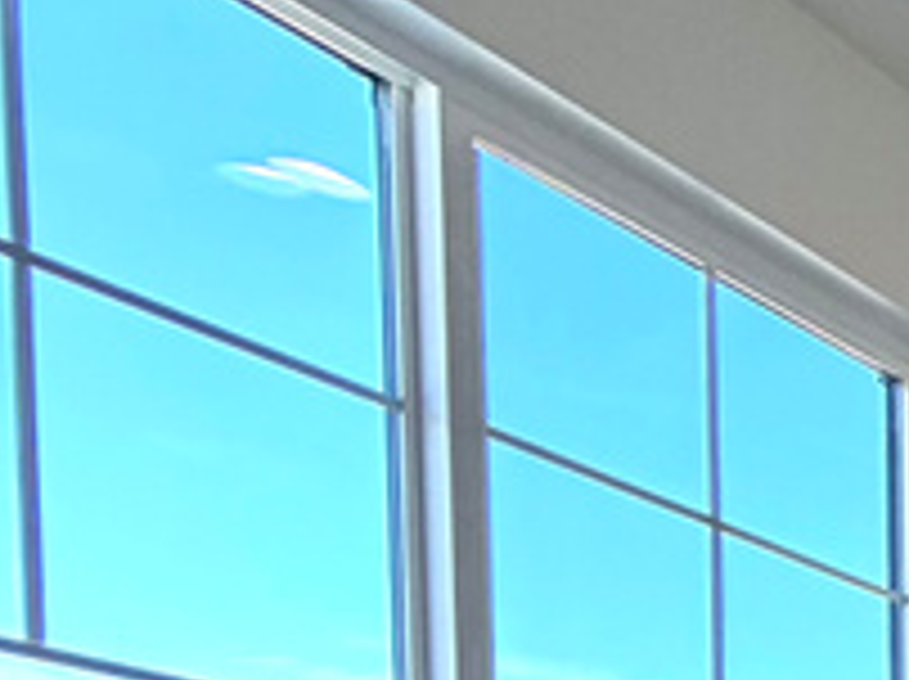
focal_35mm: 71
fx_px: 1862
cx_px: 2241
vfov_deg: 16.9
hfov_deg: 14.7
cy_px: 1243
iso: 64
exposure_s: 1/126
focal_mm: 2.22
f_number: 2.2
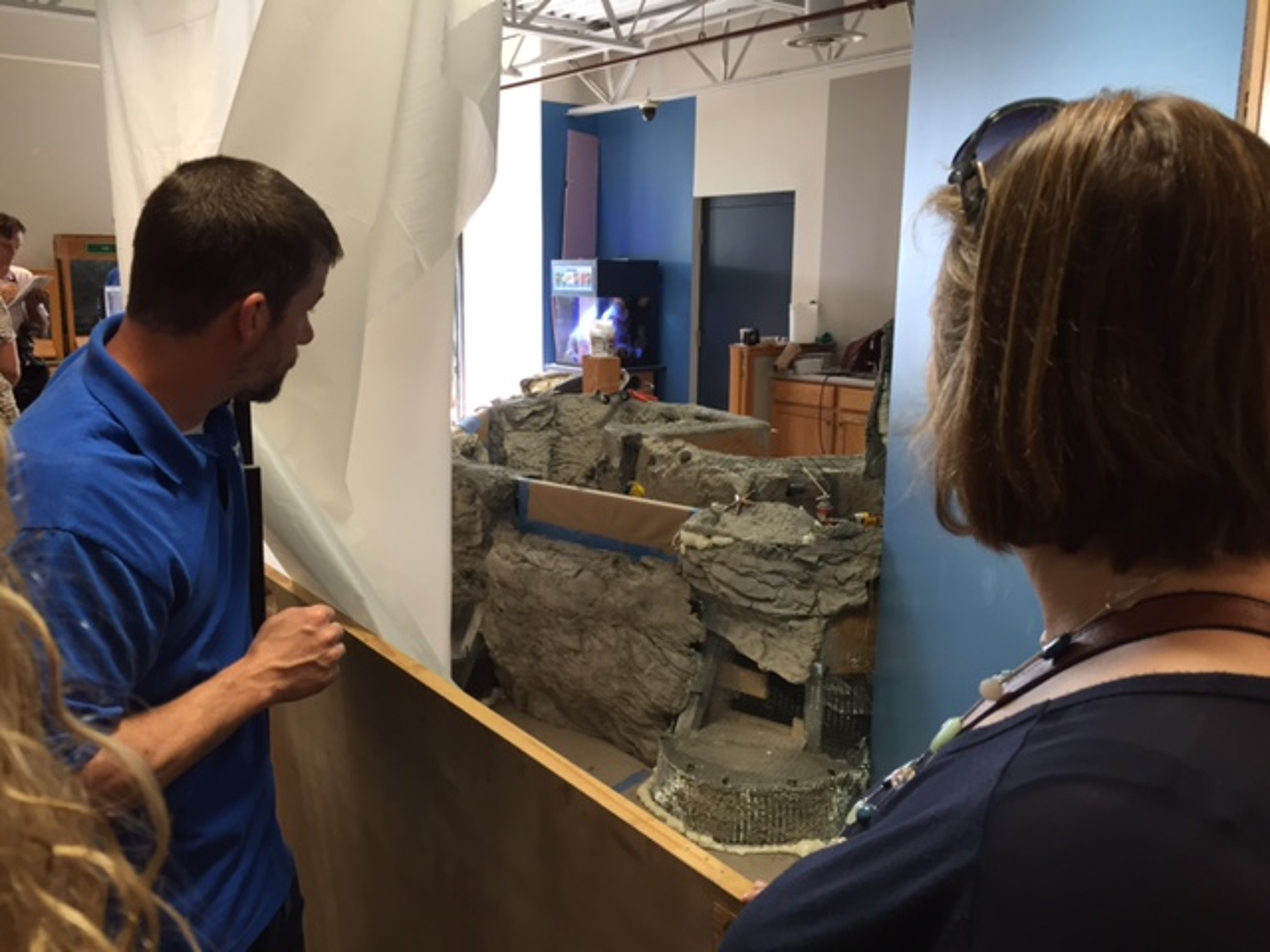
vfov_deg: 48.2
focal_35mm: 29
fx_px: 1064
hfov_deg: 61.7
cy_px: 476
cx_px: 635
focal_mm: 4.15
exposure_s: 1/30
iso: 64
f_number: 2.2
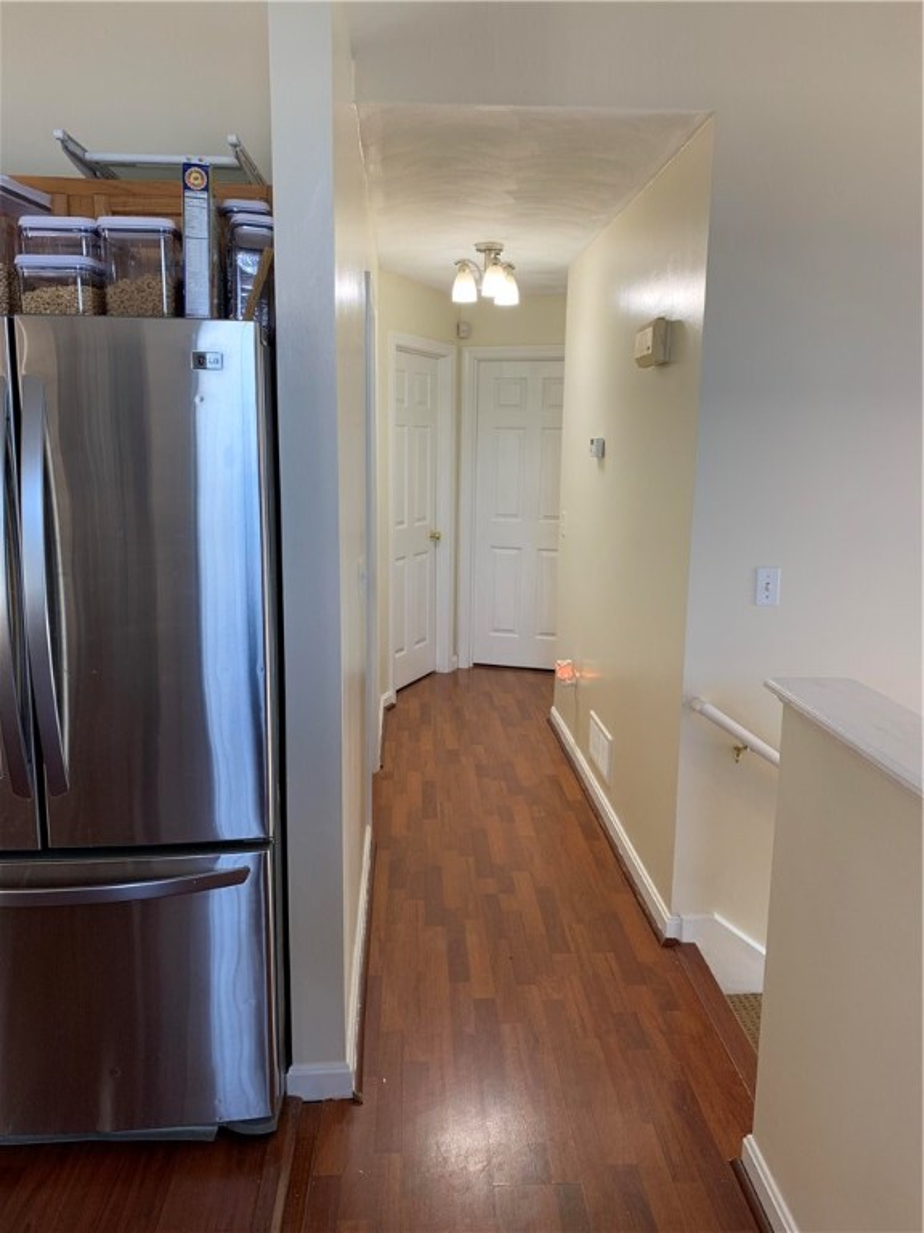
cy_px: 616
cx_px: 462
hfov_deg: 53.1
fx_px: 925
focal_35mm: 26
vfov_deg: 67.3
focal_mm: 4.25
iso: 50
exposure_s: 1/60
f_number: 1.8
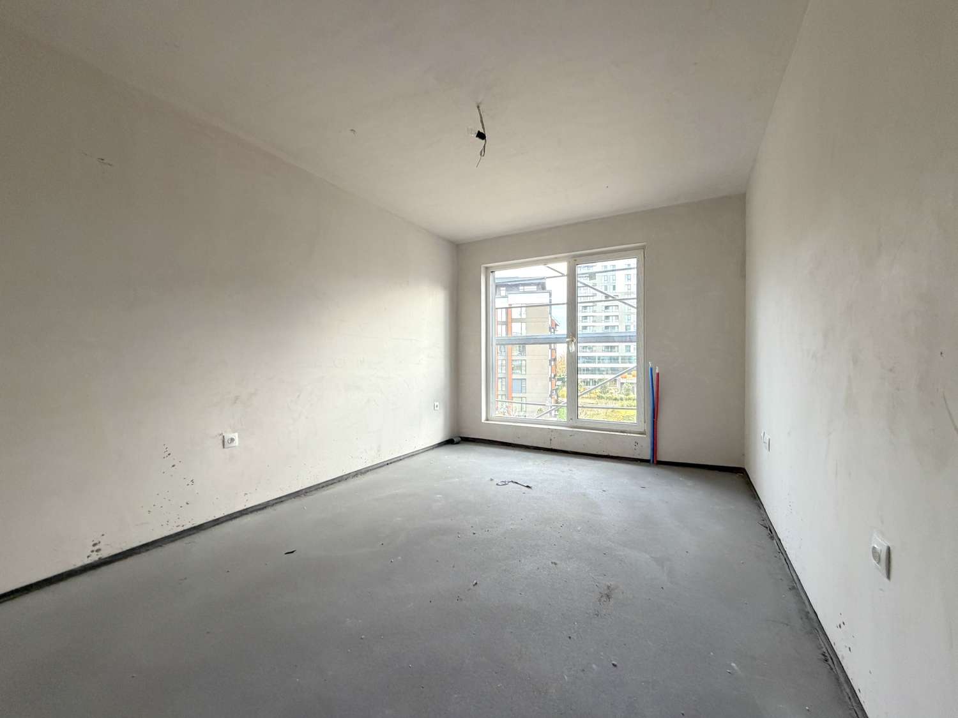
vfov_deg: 85.7
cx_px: 479
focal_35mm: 14
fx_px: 387
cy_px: 359
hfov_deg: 102.1
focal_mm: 2.22
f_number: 2.2
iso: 320
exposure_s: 1/120
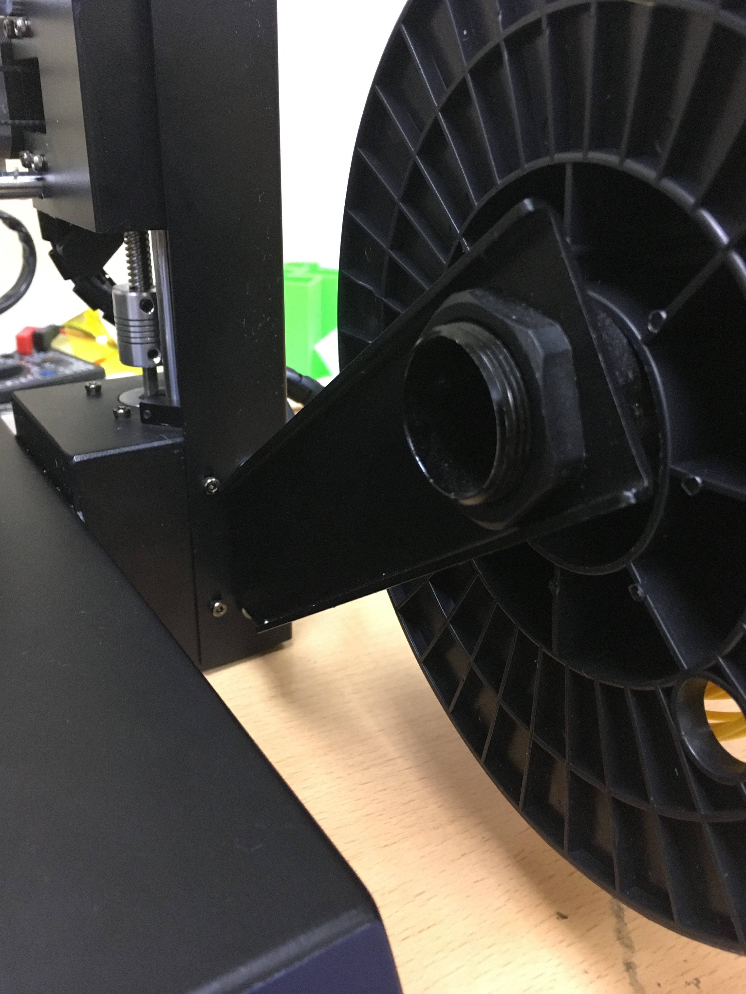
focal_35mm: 29
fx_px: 833
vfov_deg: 61.7
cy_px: 497
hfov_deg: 48.2
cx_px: 373
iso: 200
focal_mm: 4.15
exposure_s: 1/33
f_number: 2.2
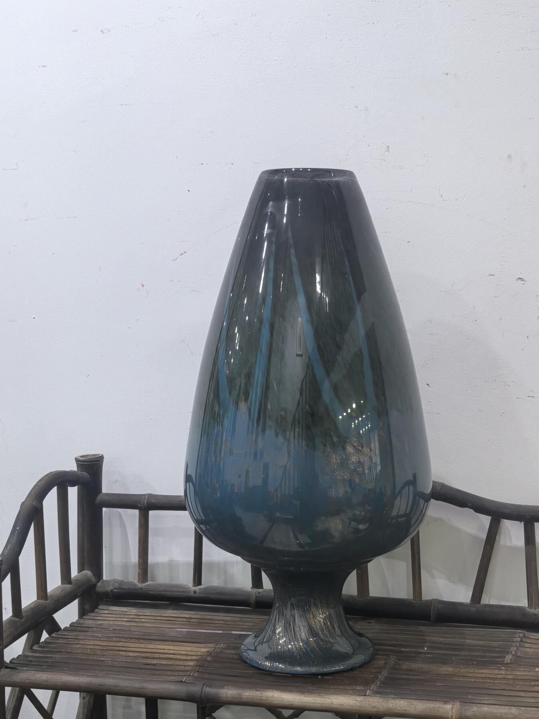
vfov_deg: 35.5
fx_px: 1121
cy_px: 360
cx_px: 270
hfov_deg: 27.0
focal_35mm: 54
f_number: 2
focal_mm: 6.98
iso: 640
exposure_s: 1/167
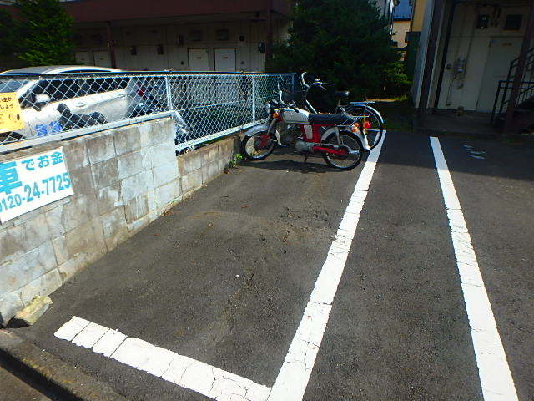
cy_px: 200
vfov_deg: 63.4
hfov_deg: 79.0
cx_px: 267
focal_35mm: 21
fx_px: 324
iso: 125
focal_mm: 3.7
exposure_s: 1/800
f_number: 3.5
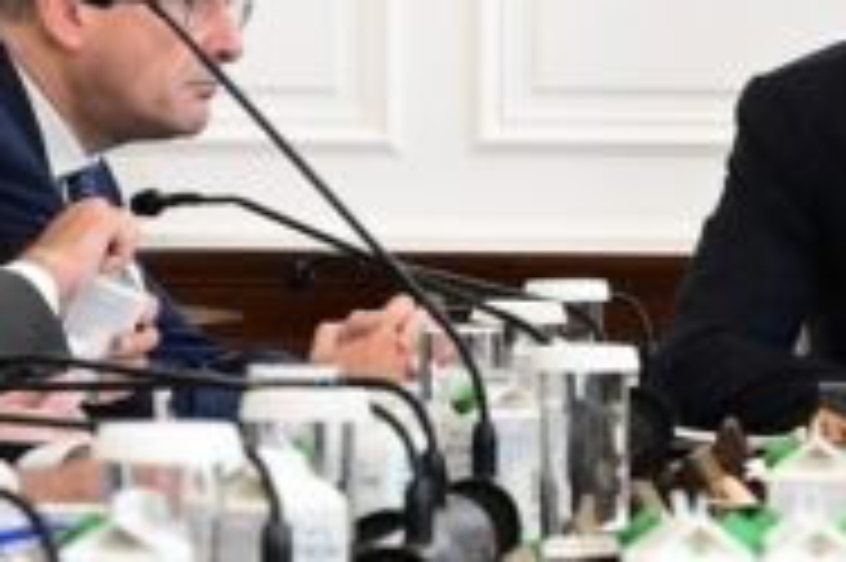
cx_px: 994
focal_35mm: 419
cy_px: 216
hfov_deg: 4.9
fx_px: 9838
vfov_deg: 3.3
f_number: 5
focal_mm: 70
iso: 6400
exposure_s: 1/500
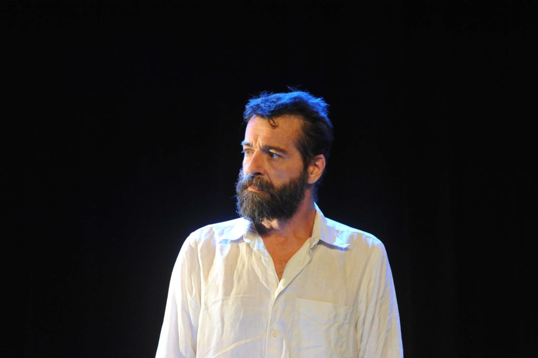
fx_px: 2986
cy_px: 179
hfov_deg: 10.3
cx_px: 269
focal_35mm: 200
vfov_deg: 6.9
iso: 4000
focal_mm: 200
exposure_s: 1/80
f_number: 4.5
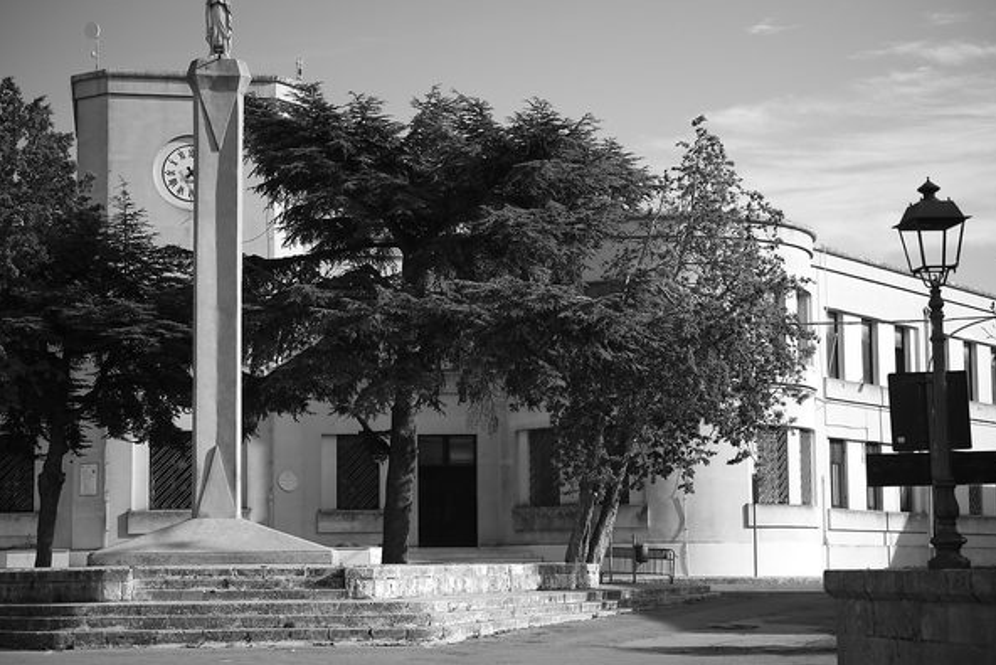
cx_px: 503
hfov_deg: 26.6
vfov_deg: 18.0
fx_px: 2103
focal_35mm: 76
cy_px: 332
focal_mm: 50
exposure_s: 1/1250
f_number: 2.8
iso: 100
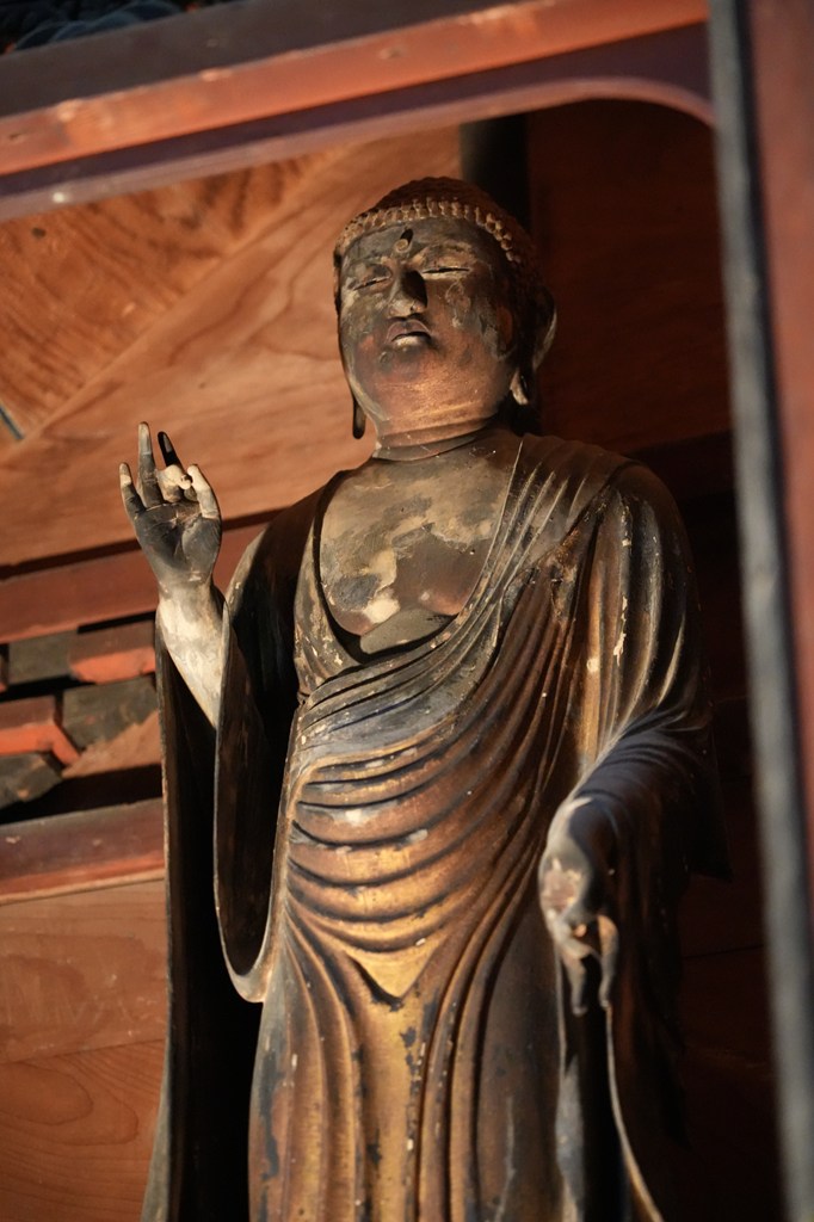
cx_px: 407
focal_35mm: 105
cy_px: 611
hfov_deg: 13.0
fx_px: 3563
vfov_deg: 19.5
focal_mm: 105
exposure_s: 1/80
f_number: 4
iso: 12800
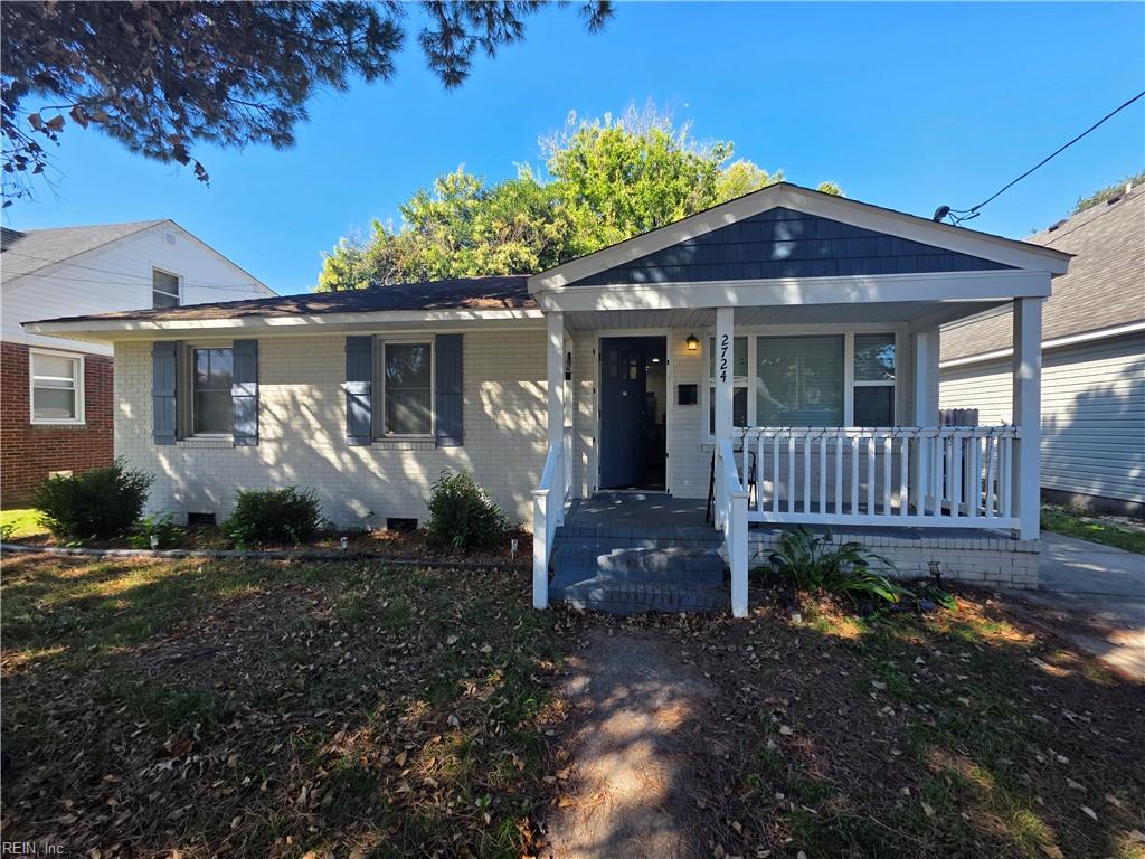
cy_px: 430
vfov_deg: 89.9
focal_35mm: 13
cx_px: 572
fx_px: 430
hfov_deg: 106.2
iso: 40
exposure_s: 1/562
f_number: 1.9
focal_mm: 2.2
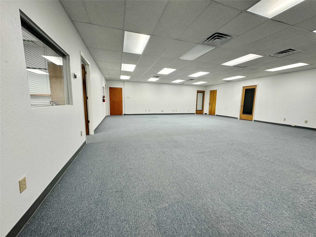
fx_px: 128
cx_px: 158
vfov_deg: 85.7
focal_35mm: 14
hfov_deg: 102.1
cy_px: 118
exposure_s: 1/120
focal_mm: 2.22
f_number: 2.2
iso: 160
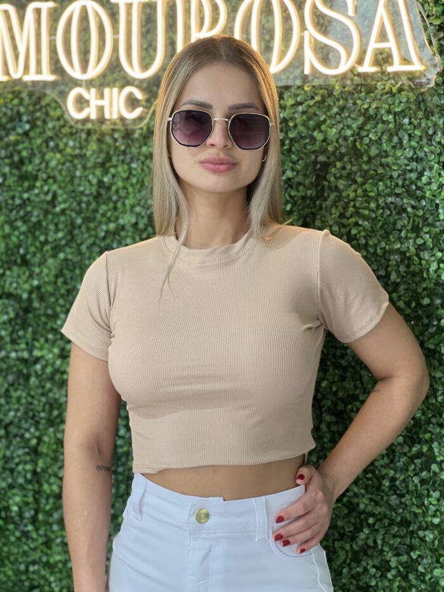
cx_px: 222
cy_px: 296
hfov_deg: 19.1
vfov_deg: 25.3
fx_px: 1317
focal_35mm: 77
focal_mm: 9
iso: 125
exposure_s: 1/60
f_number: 2.8
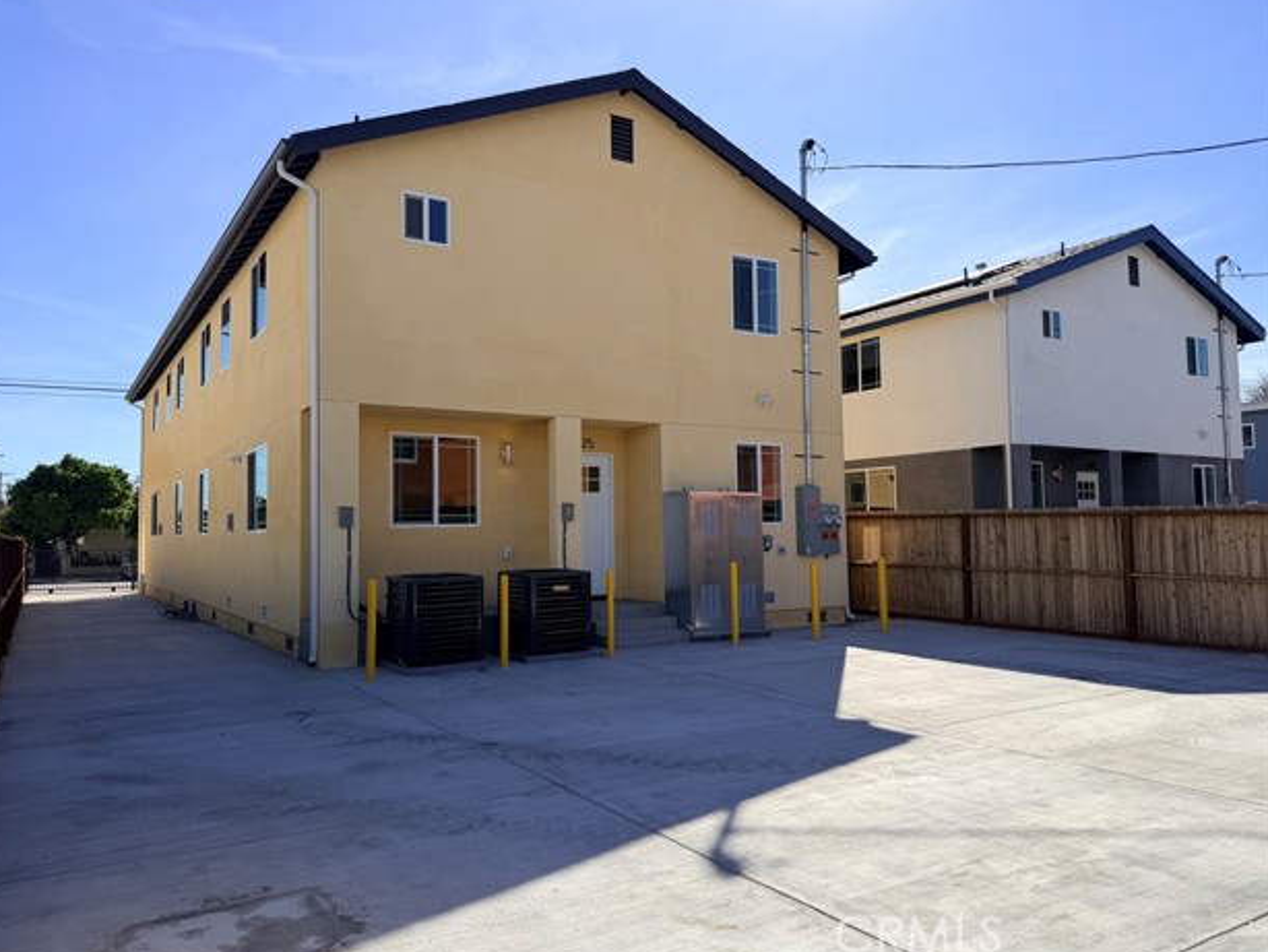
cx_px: 613
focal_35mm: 25
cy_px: 469
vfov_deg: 54.9
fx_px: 916
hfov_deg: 69.4
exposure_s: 1/6173
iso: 80
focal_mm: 6.76
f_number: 1.78
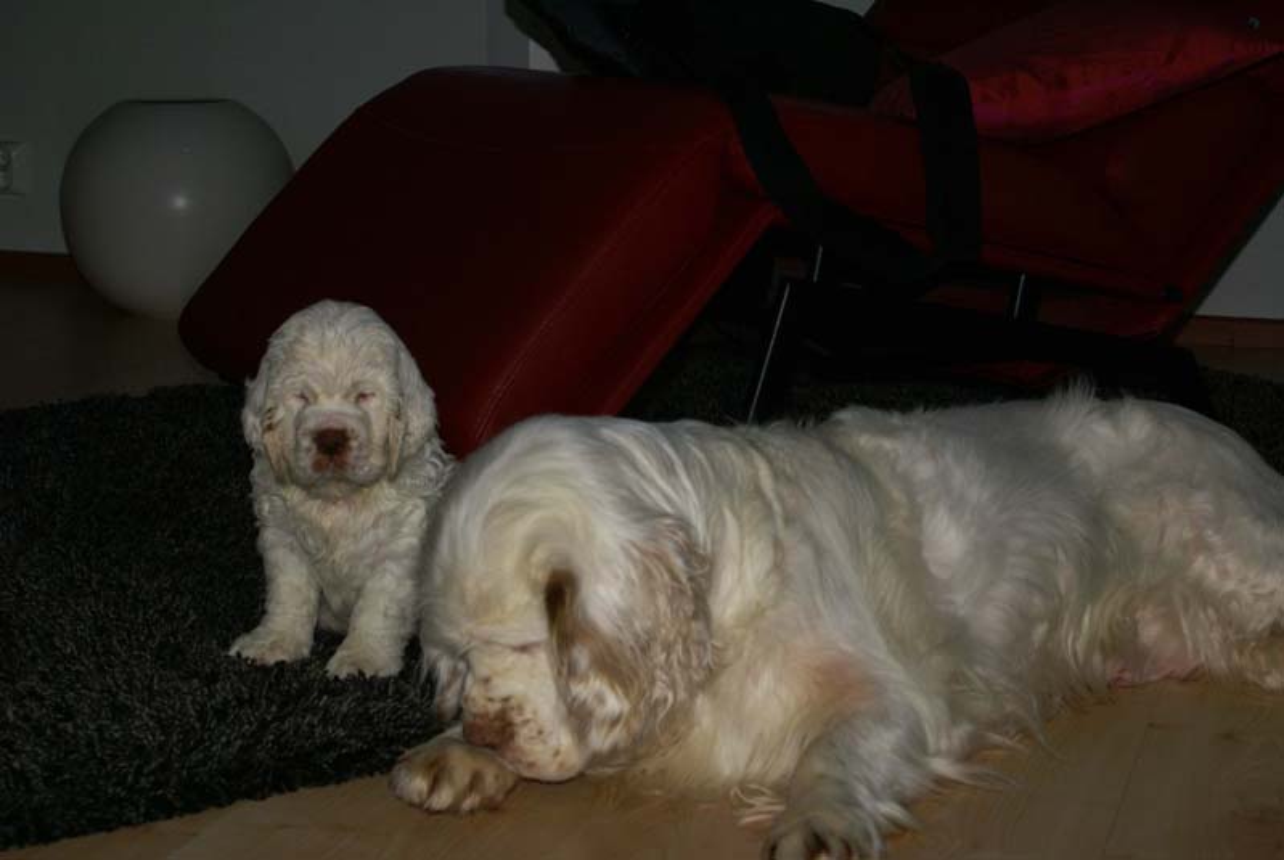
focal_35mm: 60
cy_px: 430
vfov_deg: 22.7
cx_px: 642
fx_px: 2143
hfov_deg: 33.4
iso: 100
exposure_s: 1/60
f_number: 5.6
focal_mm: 40
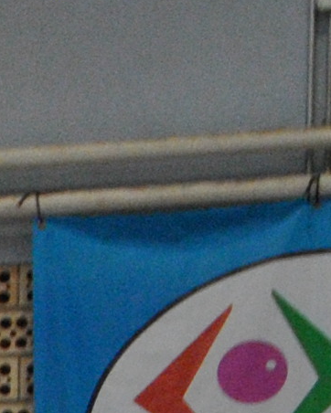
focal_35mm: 664
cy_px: 1179
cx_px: -1165
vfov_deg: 2.9
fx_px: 8126
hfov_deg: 2.3
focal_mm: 55
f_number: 6.3
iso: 800
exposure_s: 1/160
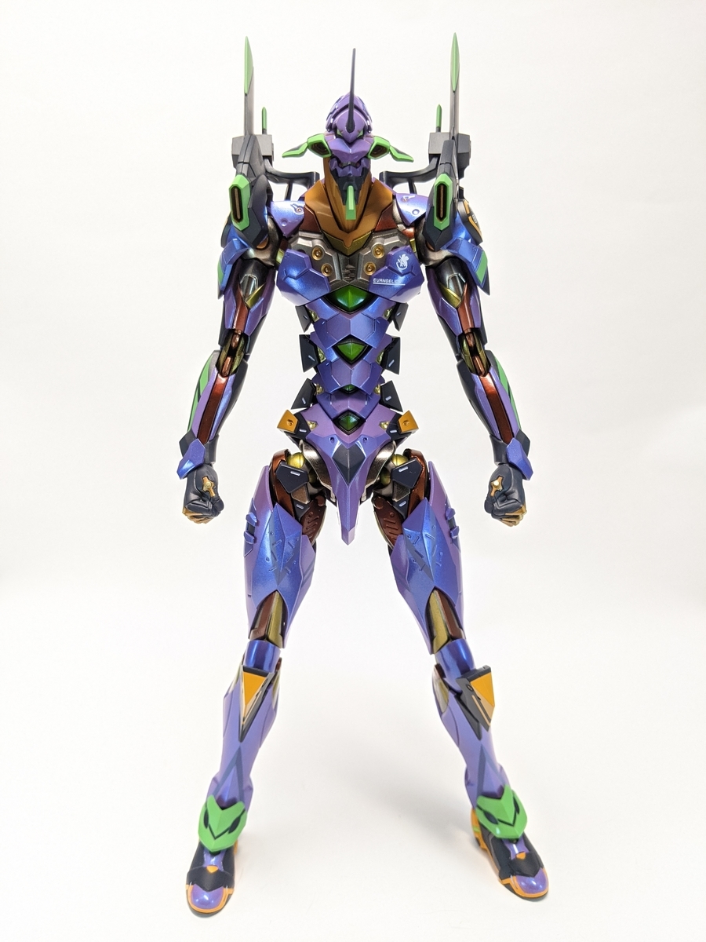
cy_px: 471
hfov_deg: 51.4
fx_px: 734
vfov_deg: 65.3
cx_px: 353
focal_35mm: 27
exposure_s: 1/120
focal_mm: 4.44
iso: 320
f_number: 1.8
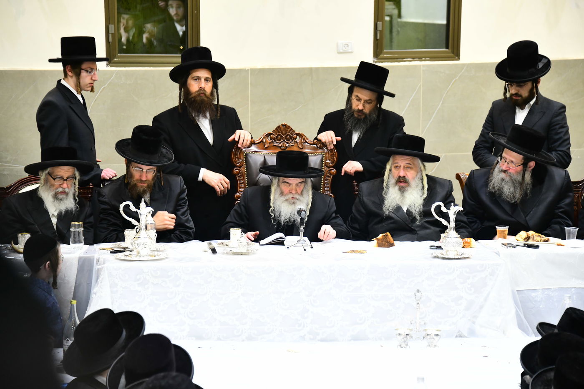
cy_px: 194
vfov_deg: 9.5
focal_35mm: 145
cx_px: 292
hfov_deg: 14.2
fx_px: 2352
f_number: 5.6
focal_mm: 145
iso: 2500
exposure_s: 1/200
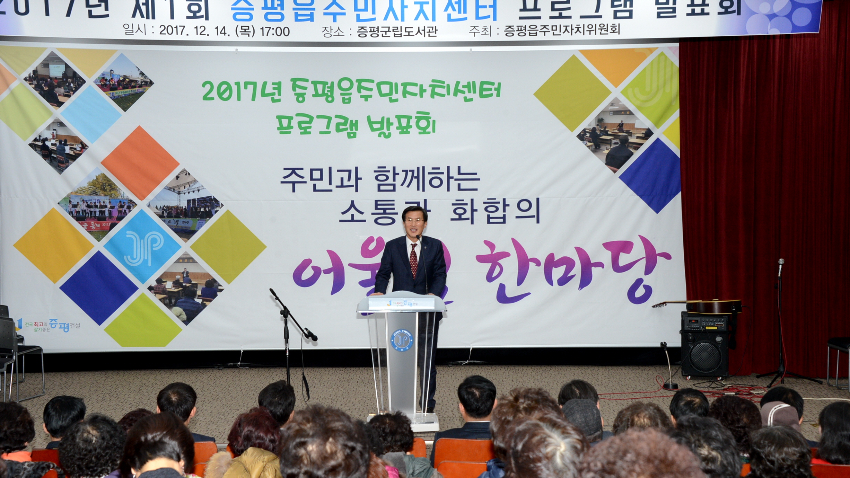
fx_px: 1375
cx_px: 424
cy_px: 248
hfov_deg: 34.4
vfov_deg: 19.7
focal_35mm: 61
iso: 1600
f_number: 8
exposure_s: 1/60
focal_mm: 58
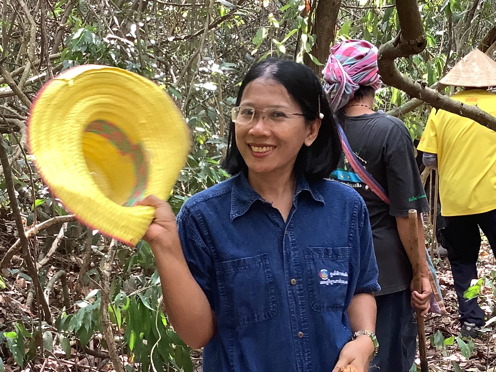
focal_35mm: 56
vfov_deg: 26.1
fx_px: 802
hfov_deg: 34.3
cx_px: 234
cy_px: 210
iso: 80
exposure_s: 1/60
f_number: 2.4
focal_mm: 3.3
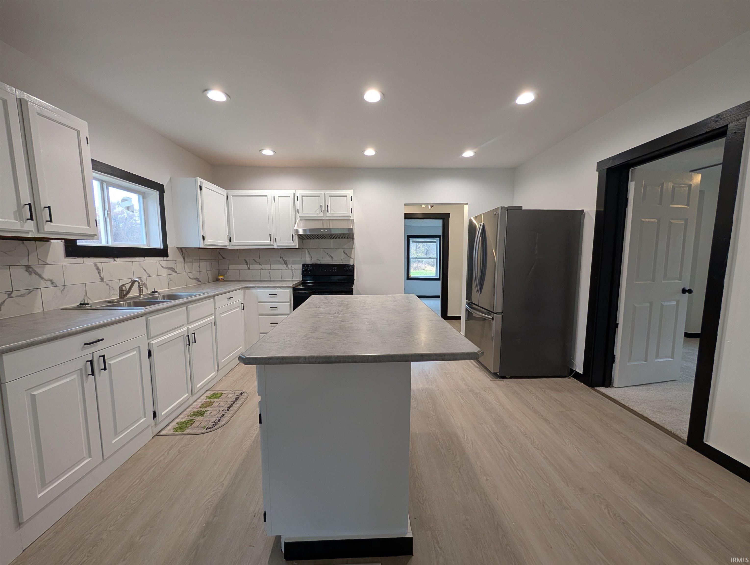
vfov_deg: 94.6
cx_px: 375
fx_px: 260
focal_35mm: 12
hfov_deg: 110.5
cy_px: 282
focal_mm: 2.02
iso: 70
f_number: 1.7
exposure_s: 1/60
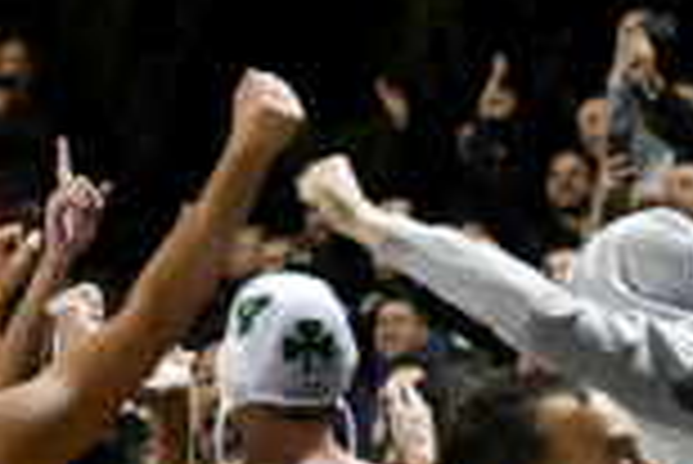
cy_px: 532
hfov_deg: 7.5
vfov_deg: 5.0
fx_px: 5260
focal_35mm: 273
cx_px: -94
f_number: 3.5
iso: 4000
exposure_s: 1/250
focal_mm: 70
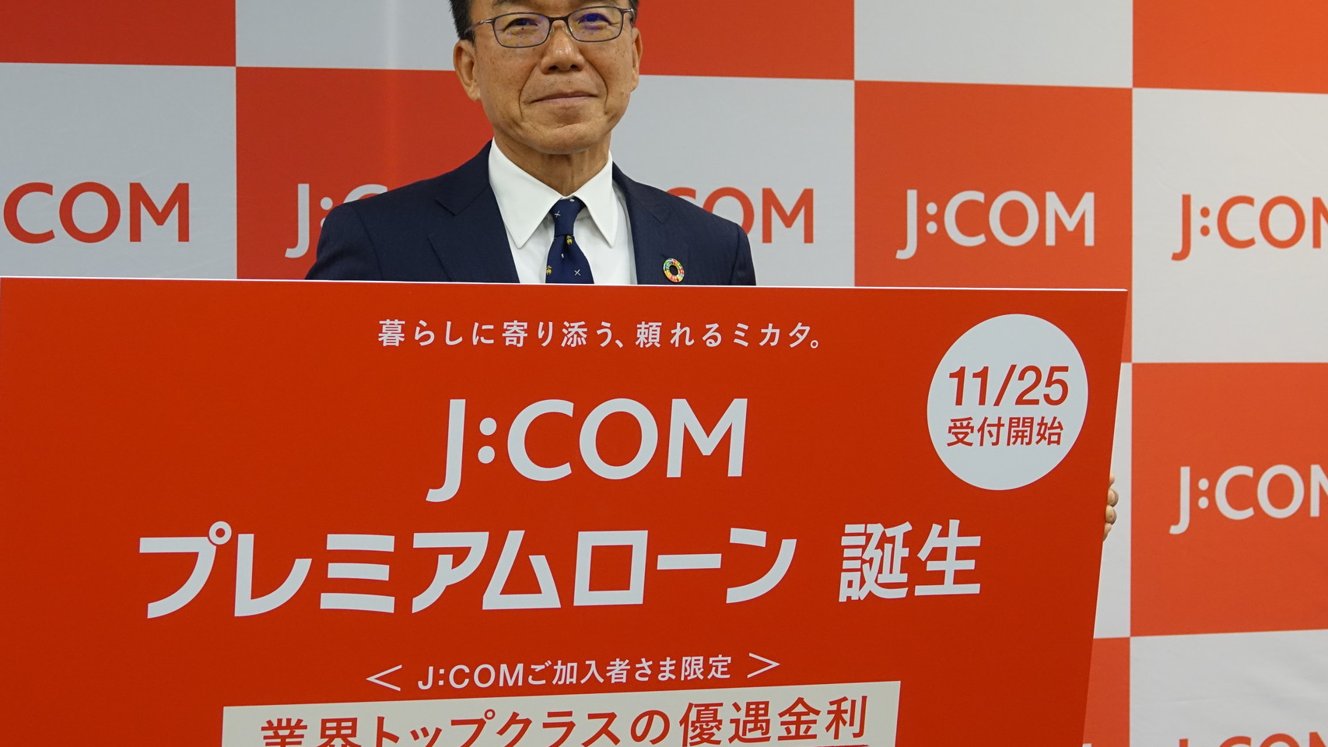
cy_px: 322
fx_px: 2782
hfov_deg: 26.8
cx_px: 586
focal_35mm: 79
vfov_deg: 15.3
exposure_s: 1/80
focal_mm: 23.95
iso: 640
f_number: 3.5
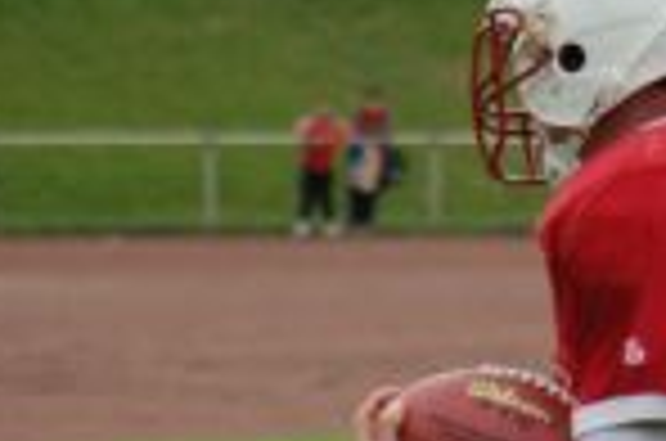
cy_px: 567
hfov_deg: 6.4
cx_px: 556
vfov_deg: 4.2
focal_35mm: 322
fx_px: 5944
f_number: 4
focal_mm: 70
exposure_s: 1/1000
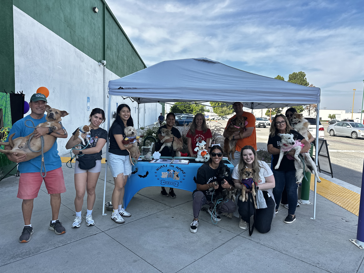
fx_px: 252
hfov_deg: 71.6
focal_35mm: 24
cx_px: 182
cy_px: 136
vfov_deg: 56.8
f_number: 1.78
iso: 80
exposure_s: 1/1812
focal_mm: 6.86
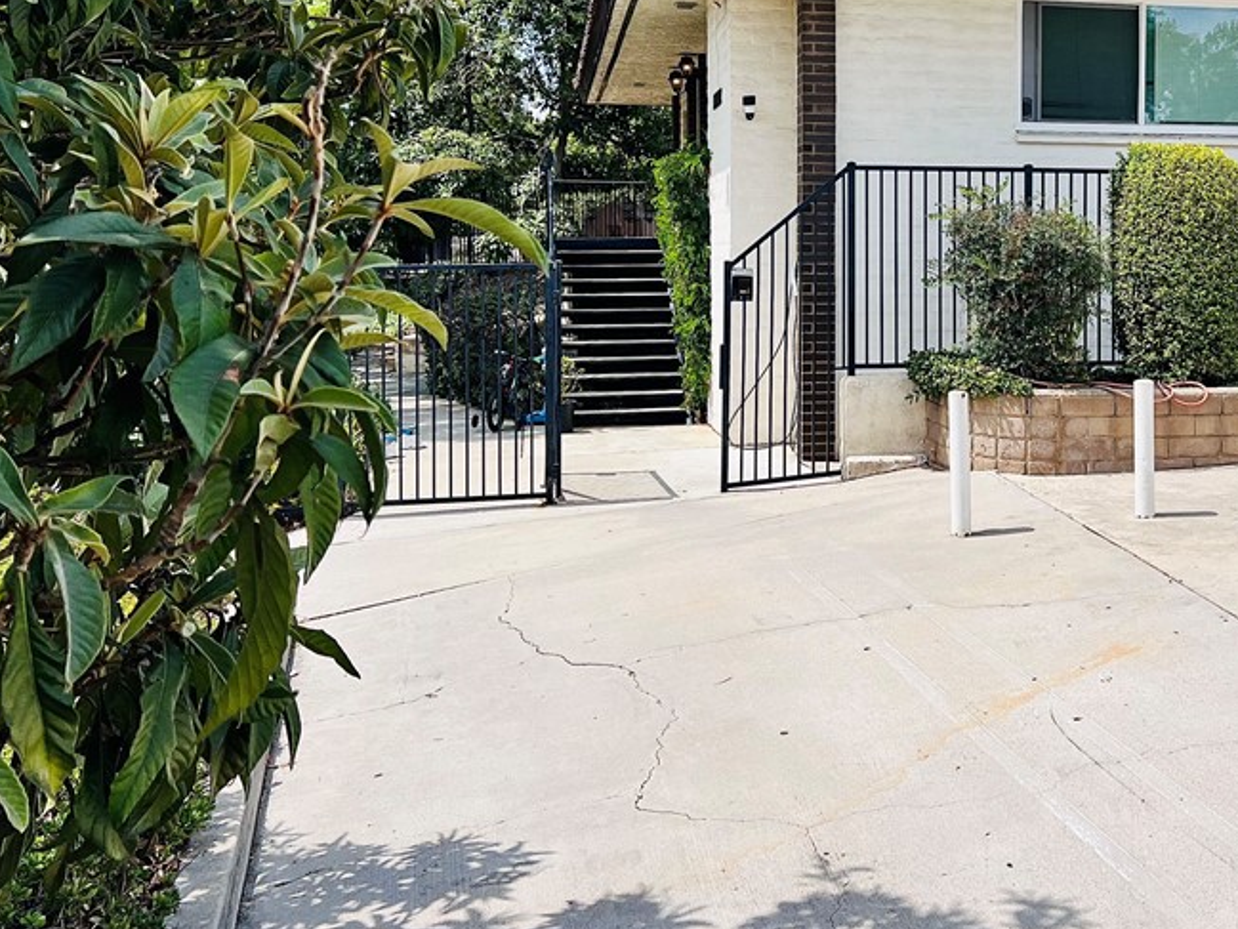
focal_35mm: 41
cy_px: 265
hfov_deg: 44.8
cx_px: 868
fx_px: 1467
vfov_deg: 34.6
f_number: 1.5
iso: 50
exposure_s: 1/3968
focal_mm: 5.7
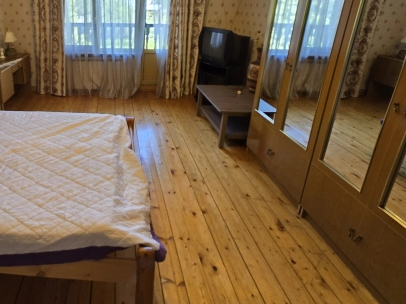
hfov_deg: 76.2
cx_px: 105
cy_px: 77
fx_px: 234
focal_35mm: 20
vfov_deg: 62.3
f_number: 2.2
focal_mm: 2.2
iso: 160
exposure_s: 1/50
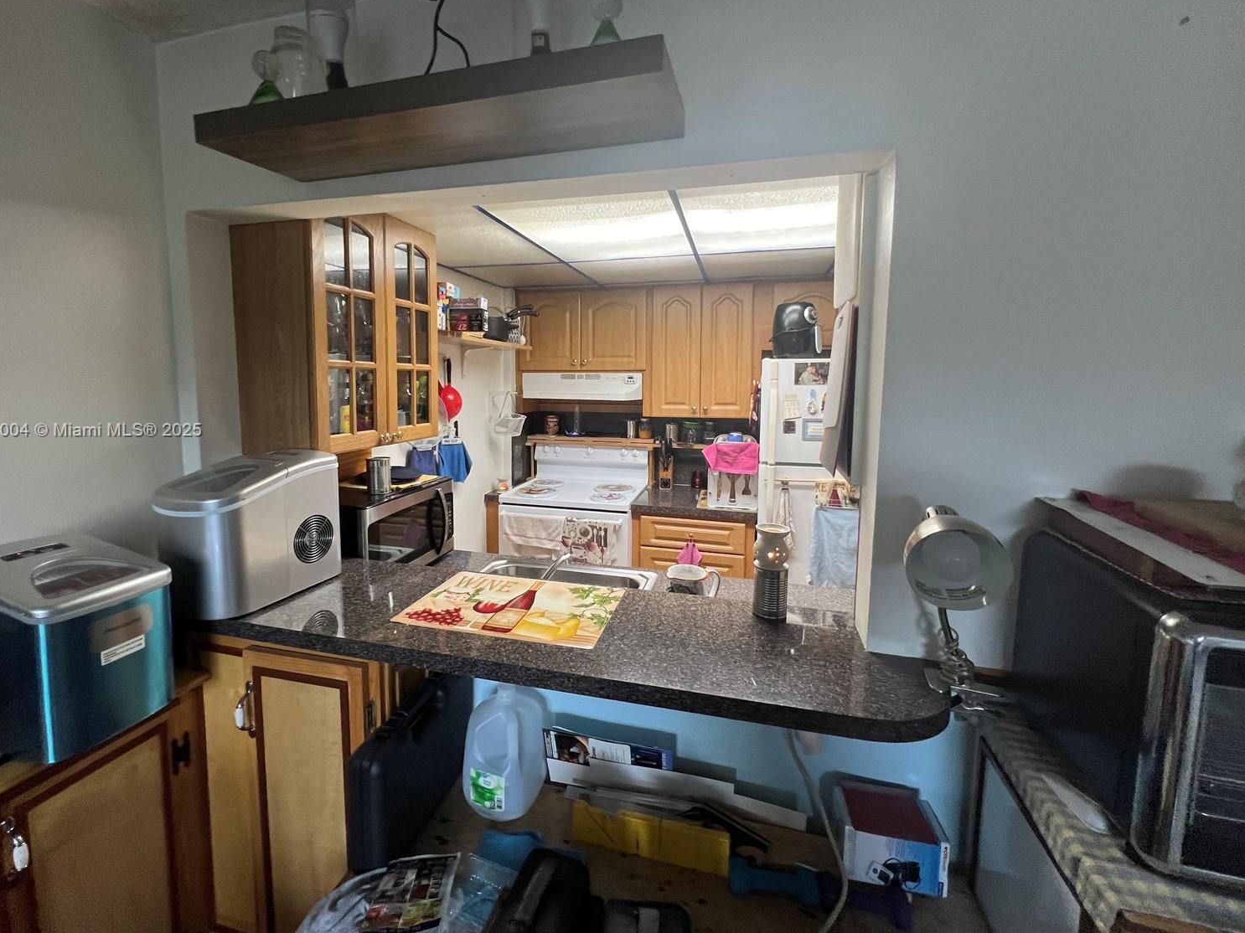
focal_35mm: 14
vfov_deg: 85.5
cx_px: 604
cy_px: 431
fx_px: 503
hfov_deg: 102.0
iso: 250
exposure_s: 1/120
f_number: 1.8
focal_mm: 1.57
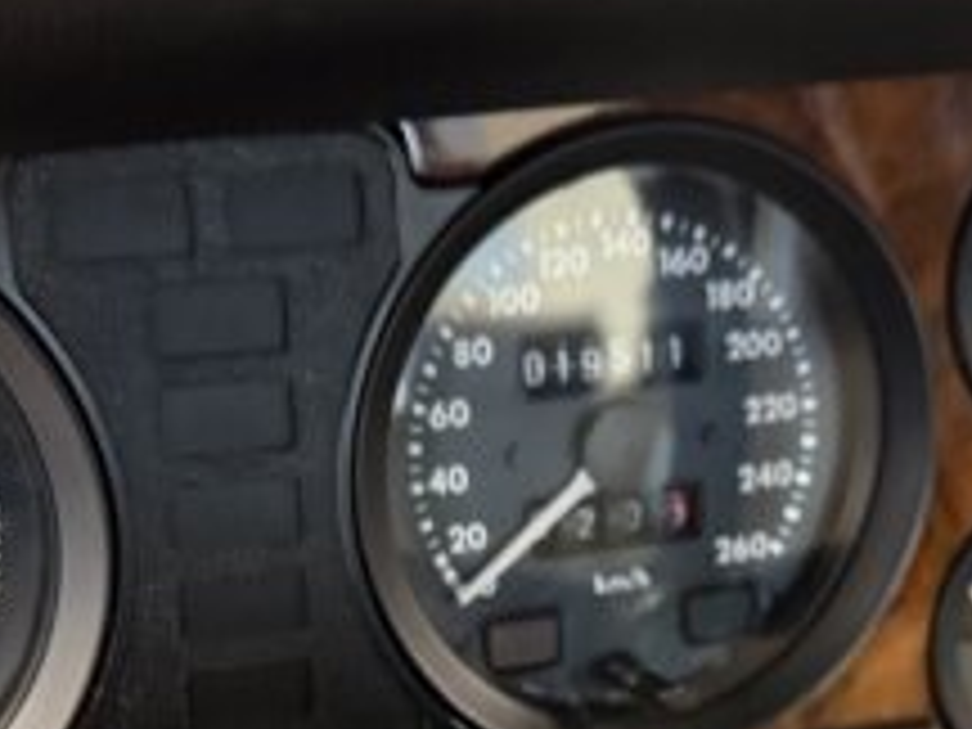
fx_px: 1994
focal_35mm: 71
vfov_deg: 19.8
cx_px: 558
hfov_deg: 27.4
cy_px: 801
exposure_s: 1/25
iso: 800
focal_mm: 6.76
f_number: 1.78
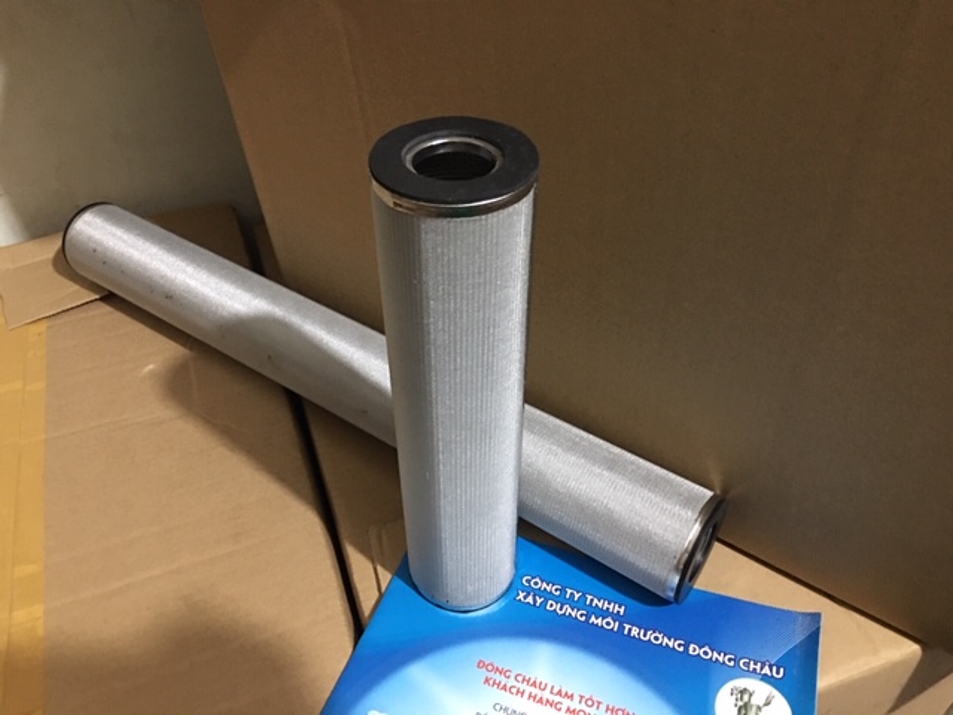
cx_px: 476
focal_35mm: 29
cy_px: 358
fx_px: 798
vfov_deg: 48.2
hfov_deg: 61.7
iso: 100
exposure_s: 1/4
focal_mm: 4.15
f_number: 2.2
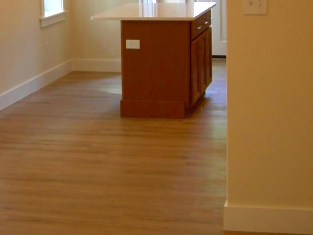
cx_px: 79
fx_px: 778
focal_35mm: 86
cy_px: 14
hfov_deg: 22.5
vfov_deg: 16.9
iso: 64
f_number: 2.7
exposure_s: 1/38.6
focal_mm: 7.5
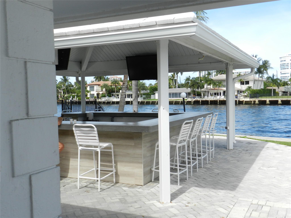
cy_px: 109
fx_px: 319
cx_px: 146
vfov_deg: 37.7
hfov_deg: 49.0
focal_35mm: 38
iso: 160
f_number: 4
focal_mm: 6.7
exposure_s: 1/800
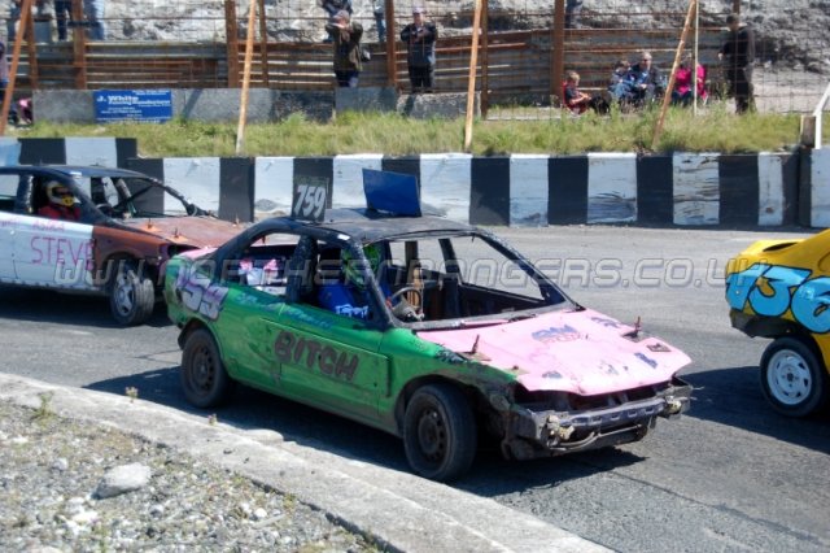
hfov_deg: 29.3
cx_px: 415
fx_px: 1590
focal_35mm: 69
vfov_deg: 19.7
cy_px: 276
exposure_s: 1/1000
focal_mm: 46
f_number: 5
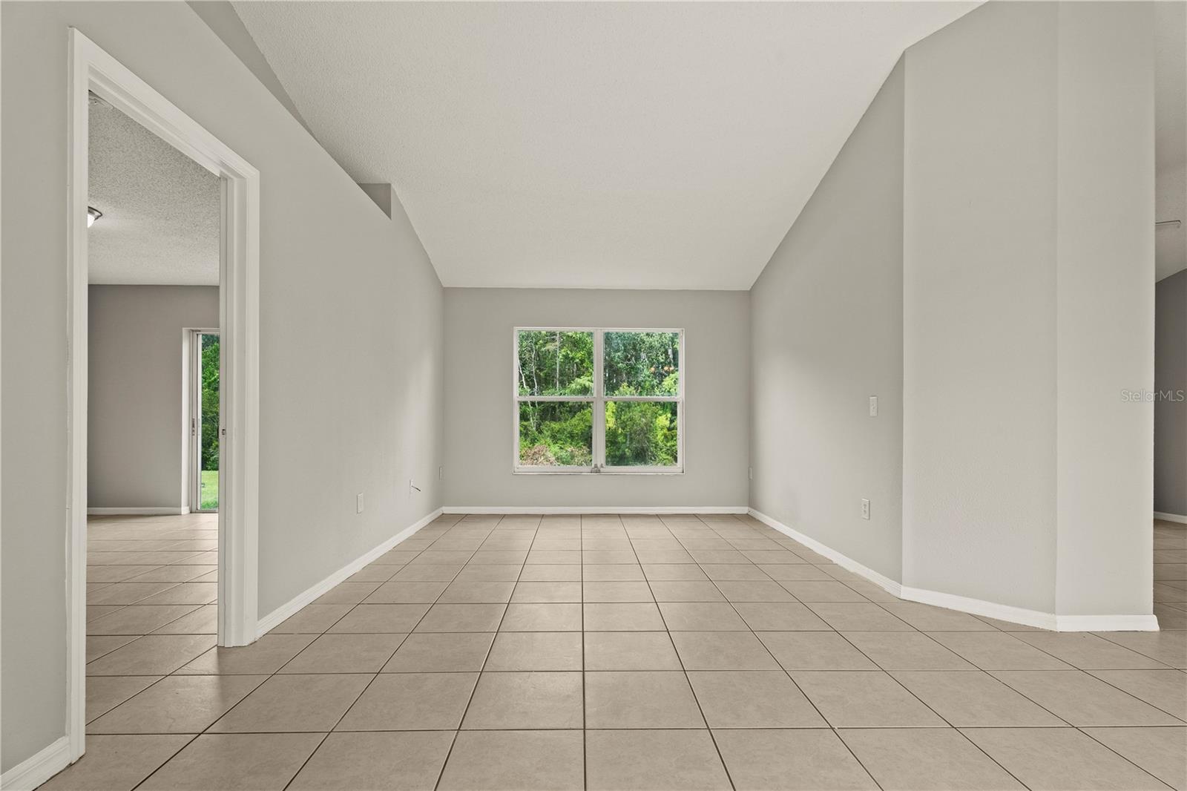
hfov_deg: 96.7
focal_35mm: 16
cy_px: 396
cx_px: 594
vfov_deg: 73.7
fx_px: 527
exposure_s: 1/20
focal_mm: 16
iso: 800
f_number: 9
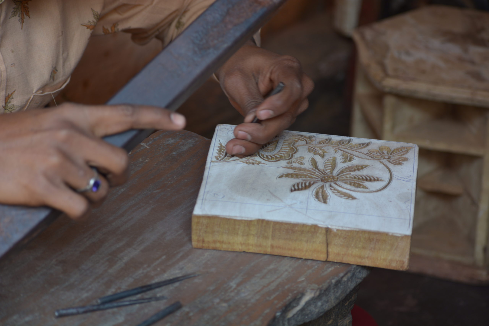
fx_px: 2241
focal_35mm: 165
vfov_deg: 8.3
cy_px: 163
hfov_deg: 12.5
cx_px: 244
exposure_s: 1/30
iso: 100
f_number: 4.8
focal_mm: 110
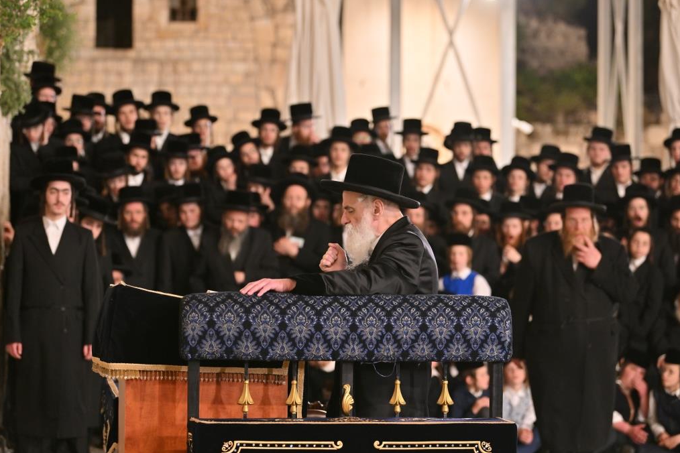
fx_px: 1945
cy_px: 228
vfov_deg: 13.3
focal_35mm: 103
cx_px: 339
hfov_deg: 19.8
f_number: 2.8
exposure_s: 1/160
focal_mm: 102
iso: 800
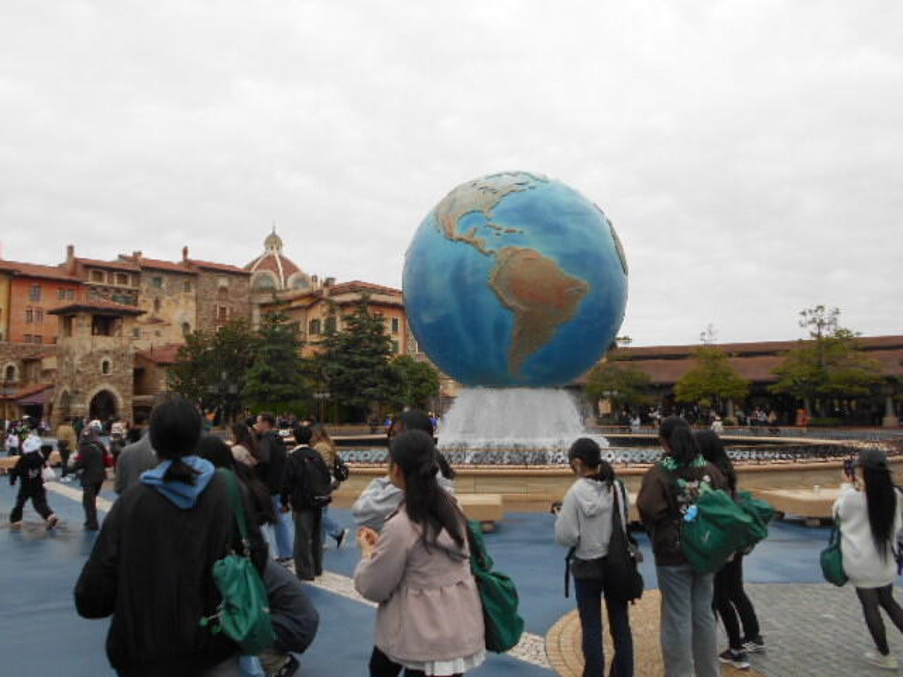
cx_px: 452
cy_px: 338
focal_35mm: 30
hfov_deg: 60.0
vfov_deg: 46.8
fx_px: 783
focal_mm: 5.1
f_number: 3.4
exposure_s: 1/250
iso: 110
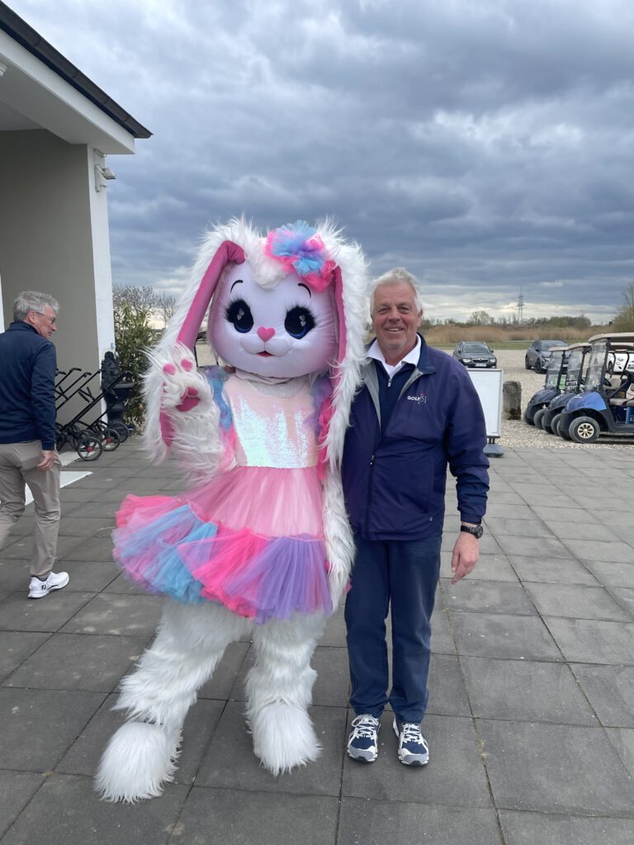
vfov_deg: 67.3
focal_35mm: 26
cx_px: 317
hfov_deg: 53.1
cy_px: 422
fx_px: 635
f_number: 1.6
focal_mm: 4.2
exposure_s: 1/947
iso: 32
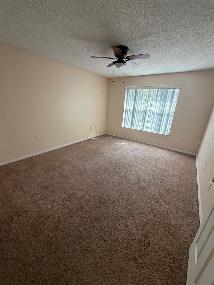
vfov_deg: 102.1
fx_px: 115
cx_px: 107
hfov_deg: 85.7
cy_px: 142
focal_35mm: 14
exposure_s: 1/121
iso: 125
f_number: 2.2
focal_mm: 2.22
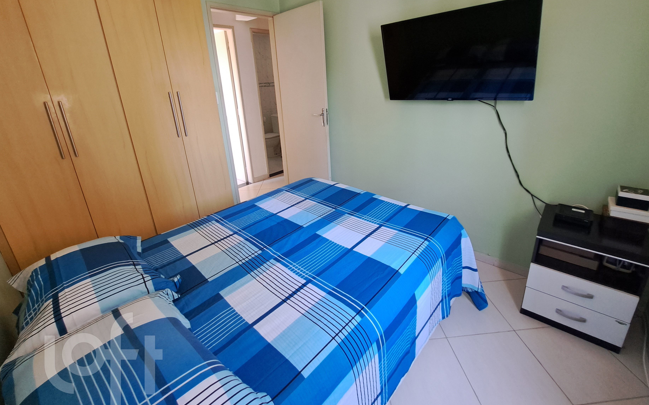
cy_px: 164
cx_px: 339
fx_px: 265
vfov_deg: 74.1
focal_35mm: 15
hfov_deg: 101.4
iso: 160
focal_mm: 1.74
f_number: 2.2
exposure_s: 1/50
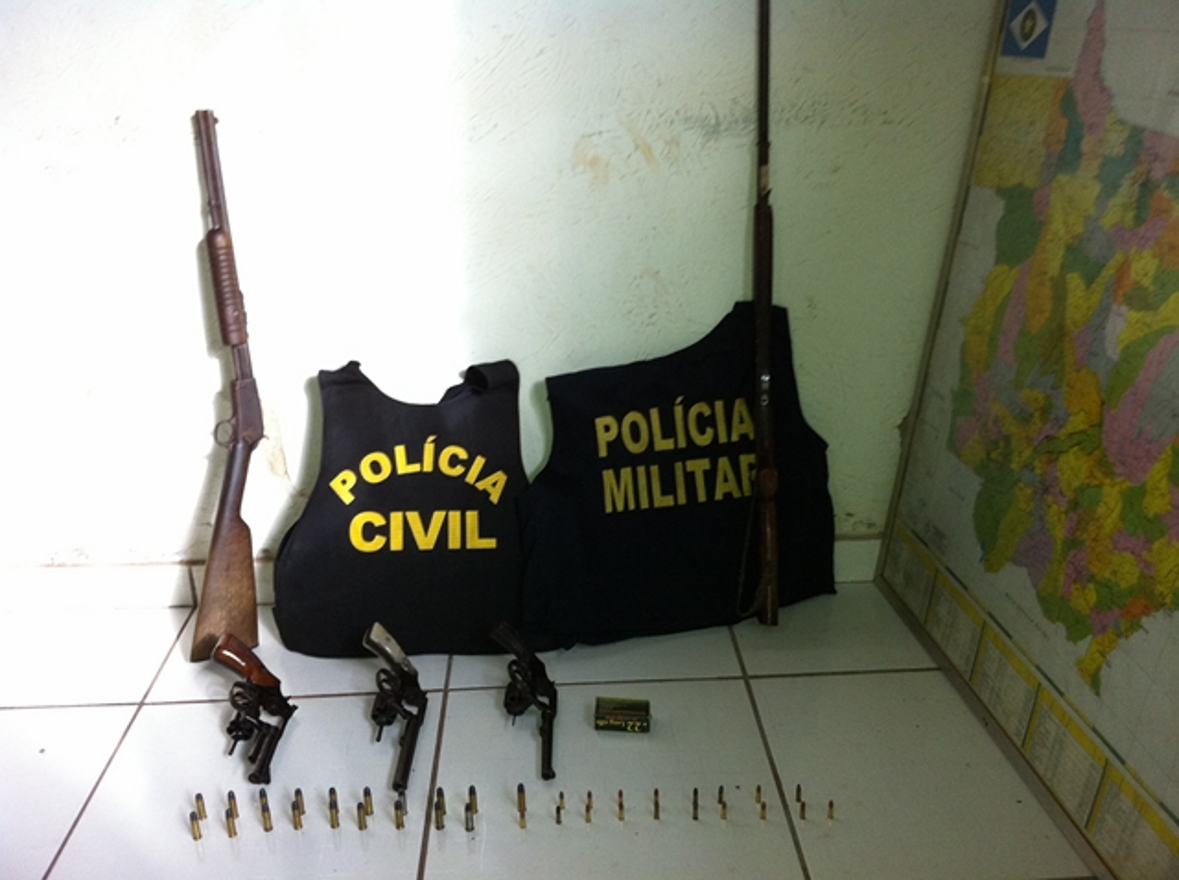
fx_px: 1190
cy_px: 440
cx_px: 590
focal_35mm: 35
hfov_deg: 52.7
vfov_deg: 40.6
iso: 160
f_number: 2.8
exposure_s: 1/15
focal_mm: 3.85
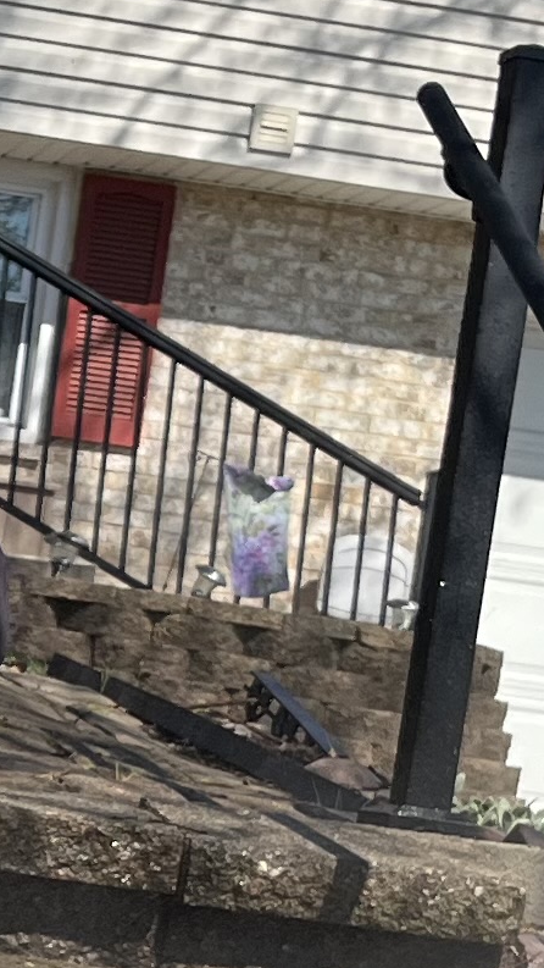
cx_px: -344
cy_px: 895
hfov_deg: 8.2
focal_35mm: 144
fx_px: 3693
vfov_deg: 14.7
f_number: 1.6
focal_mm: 5.1
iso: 50
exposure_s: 1/2410
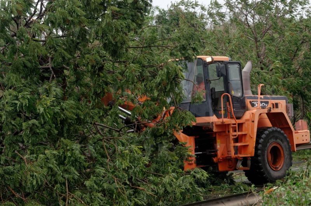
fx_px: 905
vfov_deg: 13.0
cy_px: 103
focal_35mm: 105
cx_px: 156
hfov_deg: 19.5
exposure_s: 1/320
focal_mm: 70
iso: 1600
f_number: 9
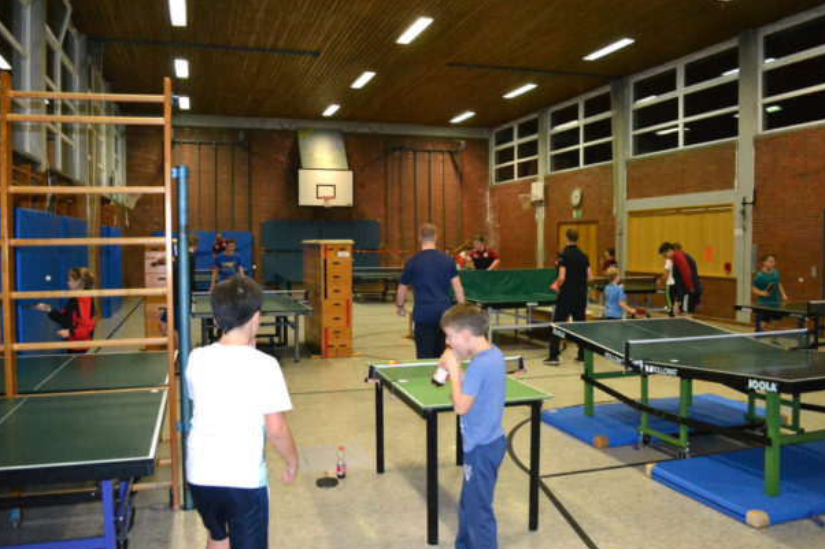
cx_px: 412
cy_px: 272
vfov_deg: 46.4
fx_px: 641
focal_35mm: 28
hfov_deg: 65.5
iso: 3200
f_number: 3.5
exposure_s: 1/160
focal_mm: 18
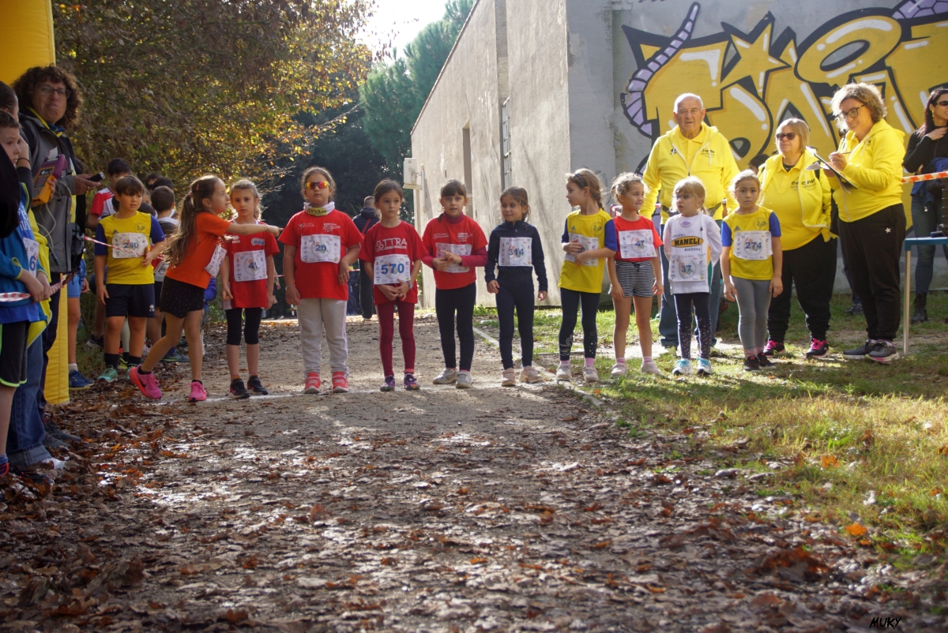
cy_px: 316
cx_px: 474
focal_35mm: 68
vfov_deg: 20.2
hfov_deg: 29.8
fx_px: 1779
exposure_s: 1/320
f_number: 4.5
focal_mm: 45
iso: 250
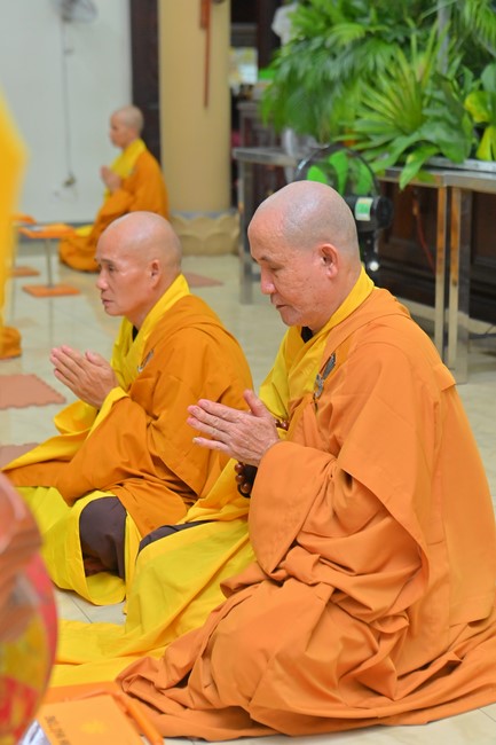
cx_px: 248
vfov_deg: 28.9
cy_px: 372
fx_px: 1447
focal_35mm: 70
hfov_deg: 19.4
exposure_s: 1/160
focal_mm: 70
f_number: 4
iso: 2000
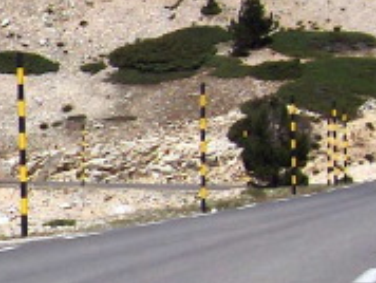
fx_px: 2382
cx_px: -450
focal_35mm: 219
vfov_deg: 6.8
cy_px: 263
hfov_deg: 8.4
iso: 100
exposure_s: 1/1235
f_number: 4.8
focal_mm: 8
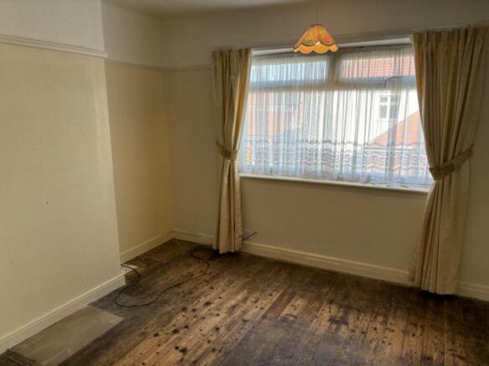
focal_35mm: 26
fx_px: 367
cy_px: 183
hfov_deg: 67.3
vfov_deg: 53.0
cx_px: 244
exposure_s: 1/124
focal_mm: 5.96
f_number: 1.6
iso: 50
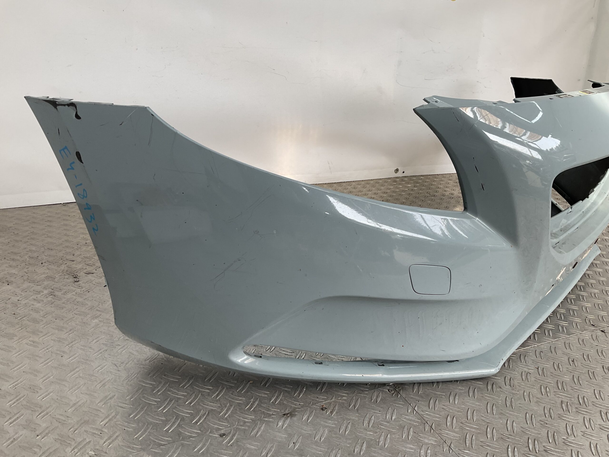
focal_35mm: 29
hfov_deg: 61.7
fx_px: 510
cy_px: 228
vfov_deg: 48.2
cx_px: 304
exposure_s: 1/248
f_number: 1.8
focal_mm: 3
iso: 16
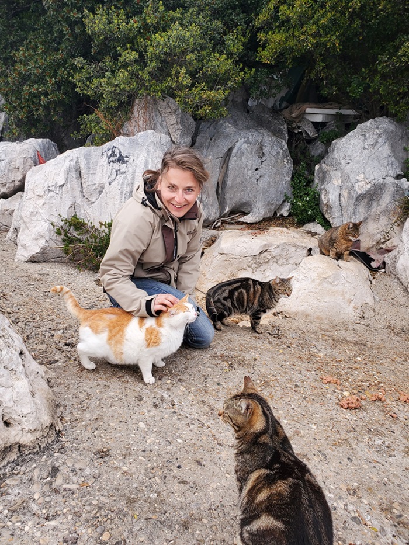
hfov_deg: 53.1
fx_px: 410
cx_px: 204
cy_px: 272
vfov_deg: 67.3
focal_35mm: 26
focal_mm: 4.3
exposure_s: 1/104
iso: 50
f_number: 2.4
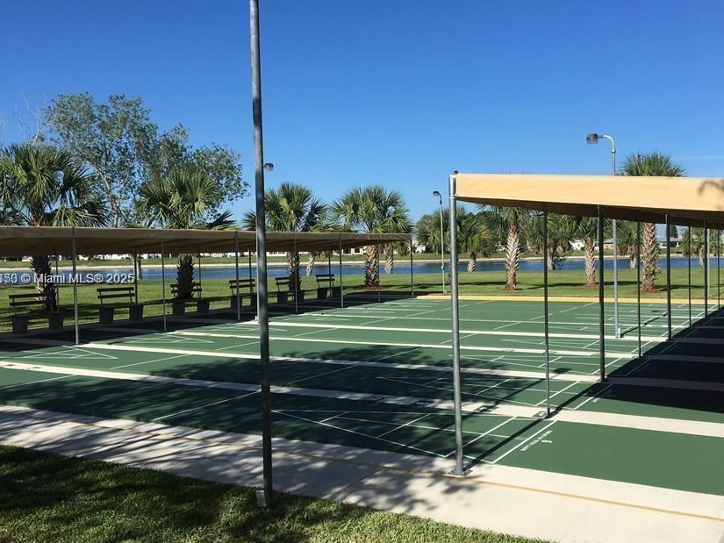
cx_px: 401
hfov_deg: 51.3
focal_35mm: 36
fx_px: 753
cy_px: 280
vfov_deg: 39.7
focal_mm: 4.15
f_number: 2.2
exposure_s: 1/2262
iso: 25
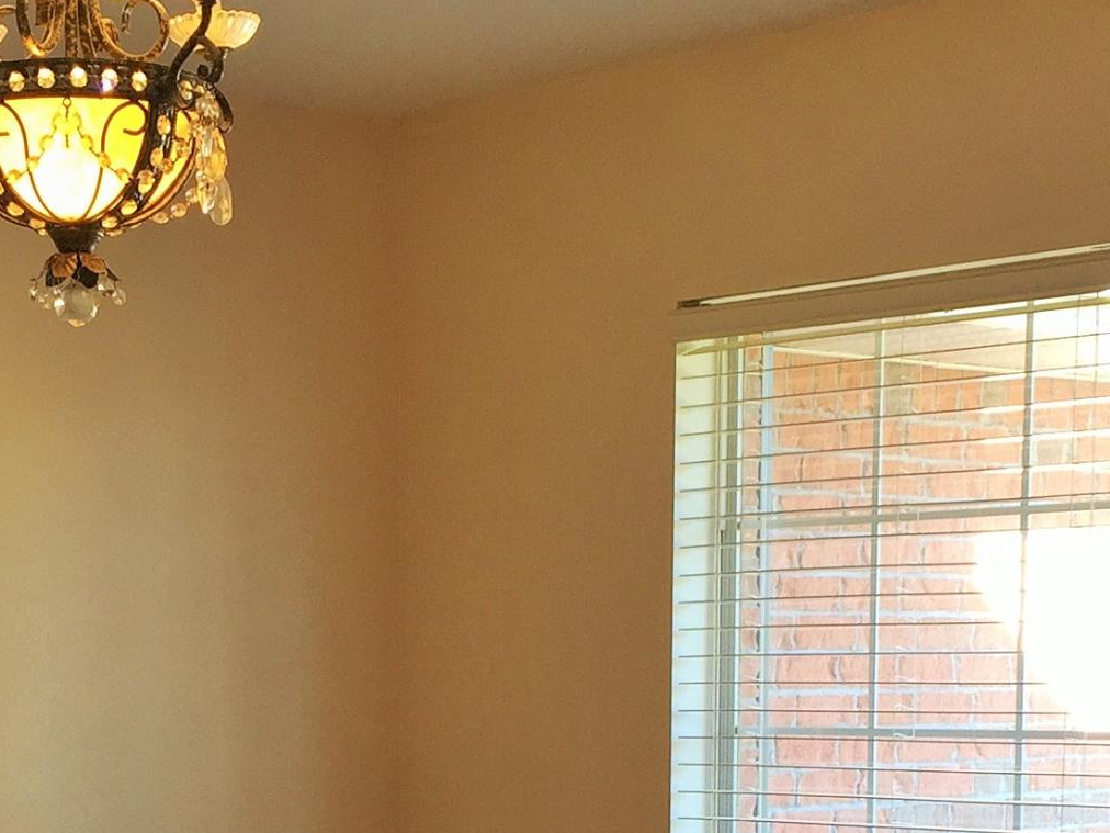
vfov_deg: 16.2
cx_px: 351
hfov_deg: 22.6
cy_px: 1096
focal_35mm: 86
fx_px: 2758
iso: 32
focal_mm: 4.15
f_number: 2.2
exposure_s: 1/40
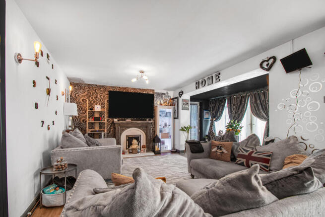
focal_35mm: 15
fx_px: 135
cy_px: 108
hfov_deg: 100.4
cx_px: 162
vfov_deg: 77.4
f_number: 8
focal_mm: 10
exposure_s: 1/6
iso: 400
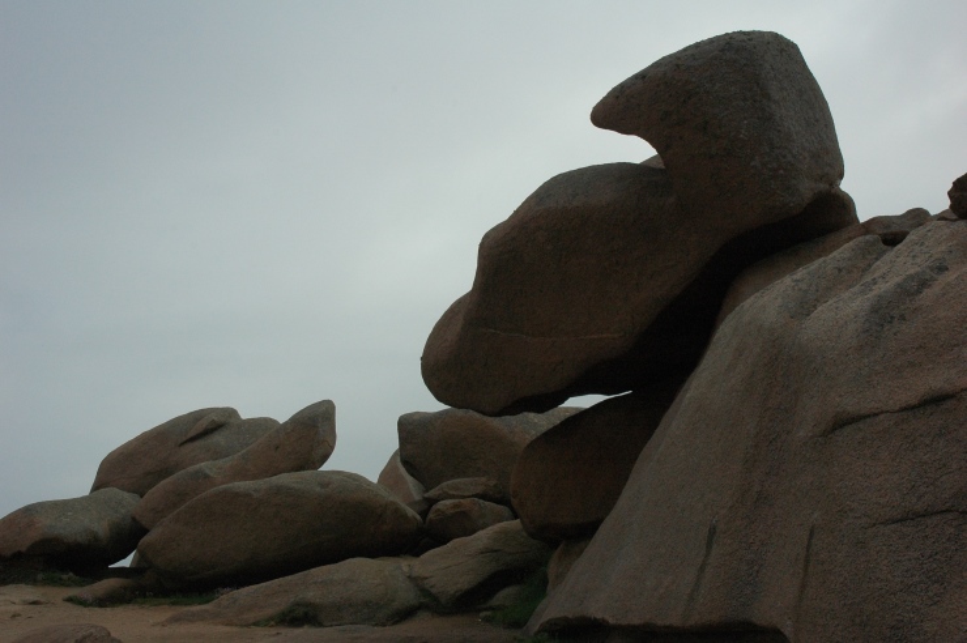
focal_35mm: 38
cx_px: 484
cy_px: 322
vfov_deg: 35.4
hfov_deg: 51.3
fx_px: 1006
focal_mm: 25
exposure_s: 1/750
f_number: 11
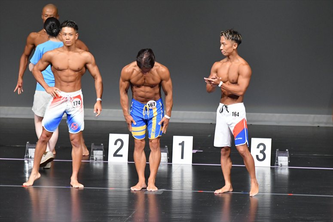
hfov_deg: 6.5
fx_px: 2912
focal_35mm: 315
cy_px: 111
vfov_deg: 4.4
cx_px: 166
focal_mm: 210
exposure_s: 1/400
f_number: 5.6
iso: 5000
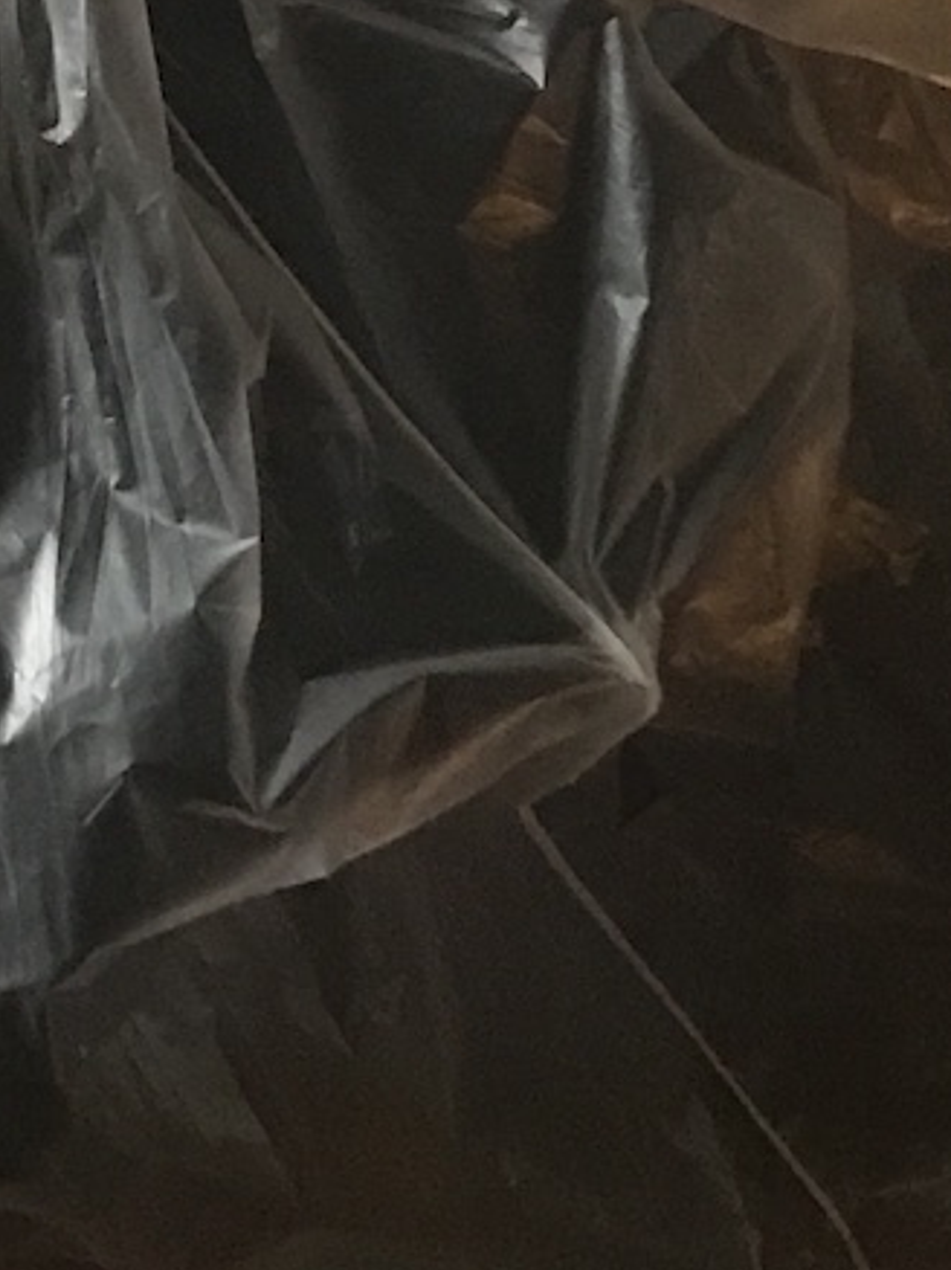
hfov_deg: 11.5
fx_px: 4730
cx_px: 264
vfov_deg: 14.6
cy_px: -380
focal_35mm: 129
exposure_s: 1/15
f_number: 1.8
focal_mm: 3.99
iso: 100
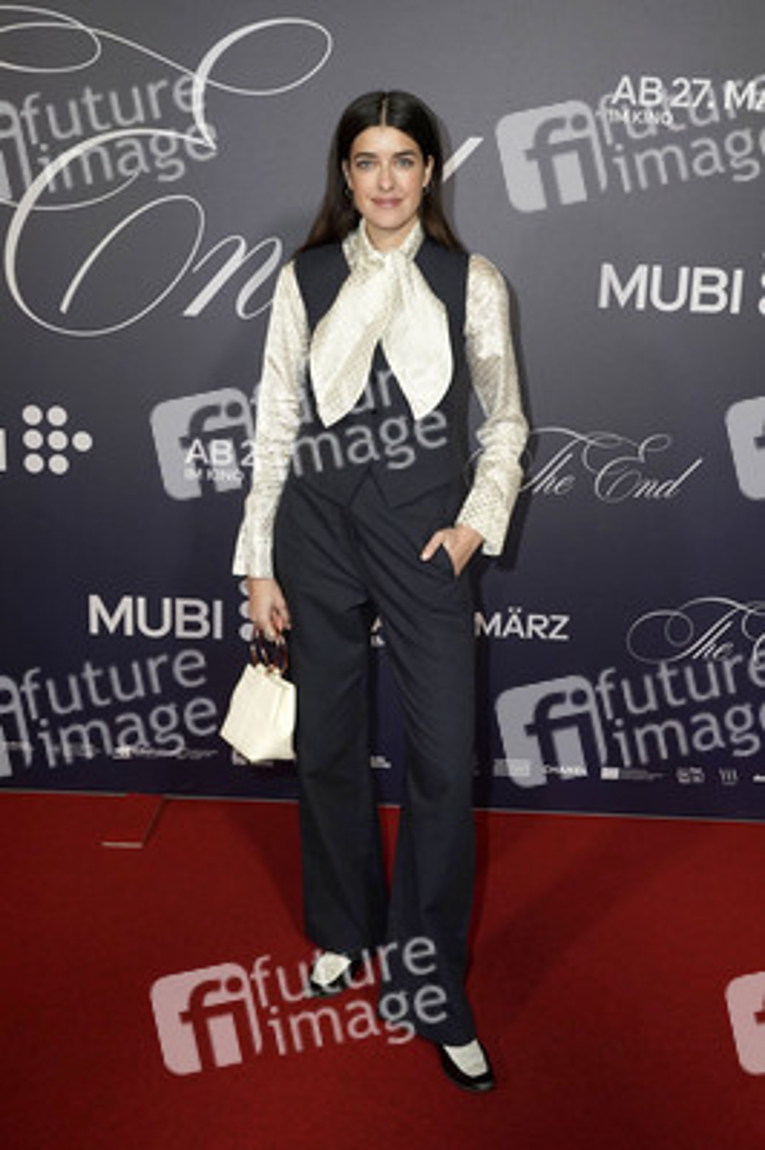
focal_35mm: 32
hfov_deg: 41.0
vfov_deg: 58.8
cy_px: 575
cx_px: 382
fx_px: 1022
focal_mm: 32
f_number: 5.6
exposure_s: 1/160
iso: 2000
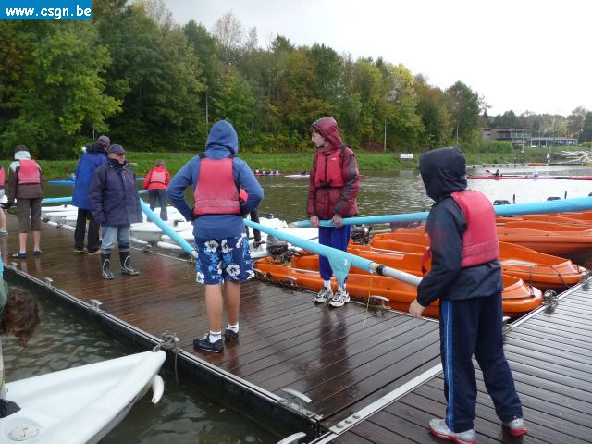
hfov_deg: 61.7
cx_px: 296
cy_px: 222
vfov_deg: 48.2
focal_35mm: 29
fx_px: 496
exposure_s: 1/160
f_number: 3.3
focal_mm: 4.7
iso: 200
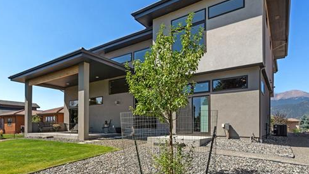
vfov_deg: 51.5
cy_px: 89
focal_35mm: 22
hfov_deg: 80.3
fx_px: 180
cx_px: 124
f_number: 6.3
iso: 100
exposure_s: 1/125
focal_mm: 16
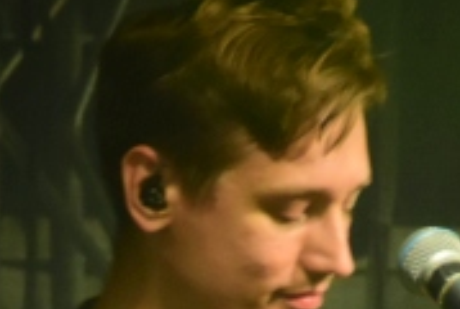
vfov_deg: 1.8
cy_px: 680
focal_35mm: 763
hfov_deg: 2.7
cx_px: 414
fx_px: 9761
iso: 2000
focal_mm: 95
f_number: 5.3
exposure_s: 1/60
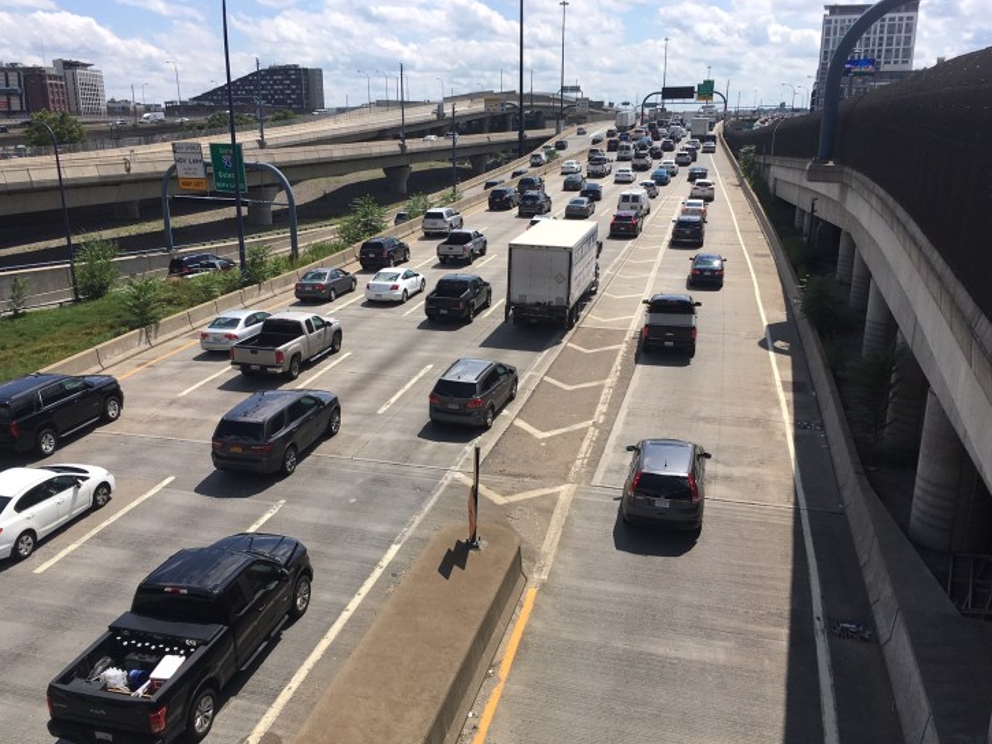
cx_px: 467
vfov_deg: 44.1
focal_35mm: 32
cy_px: 402
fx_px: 917
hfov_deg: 56.8
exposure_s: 1/2481
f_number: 2.2
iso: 25
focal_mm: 4.15
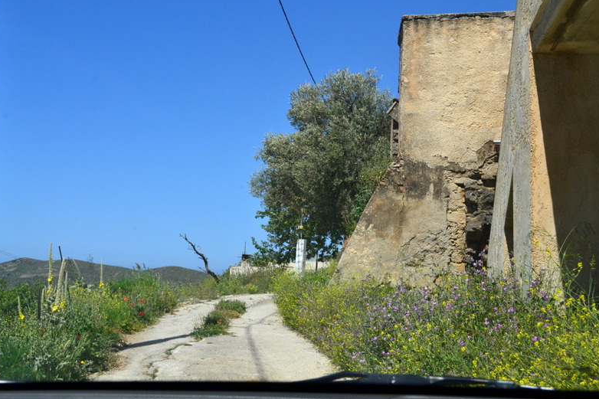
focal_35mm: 45
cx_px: 296
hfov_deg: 44.0
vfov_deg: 30.2
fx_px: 740
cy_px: 201
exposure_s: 1/500
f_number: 11
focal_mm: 29
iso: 360
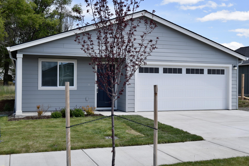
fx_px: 311
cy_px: 83
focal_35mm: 45
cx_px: 124
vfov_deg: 29.9
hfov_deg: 43.6
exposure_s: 1/320
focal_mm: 30
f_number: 9
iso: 200
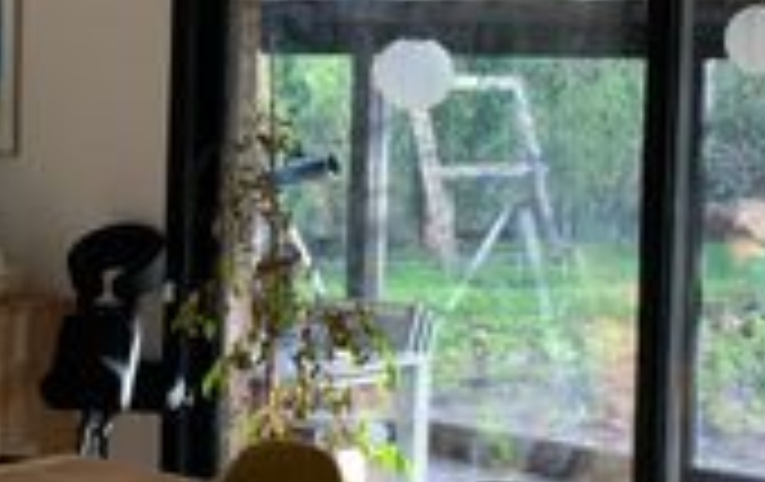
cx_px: 243
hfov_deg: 21.3
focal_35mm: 97
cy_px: 176
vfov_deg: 13.5
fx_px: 2026
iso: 80
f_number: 1.8
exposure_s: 1/121
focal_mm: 4.25
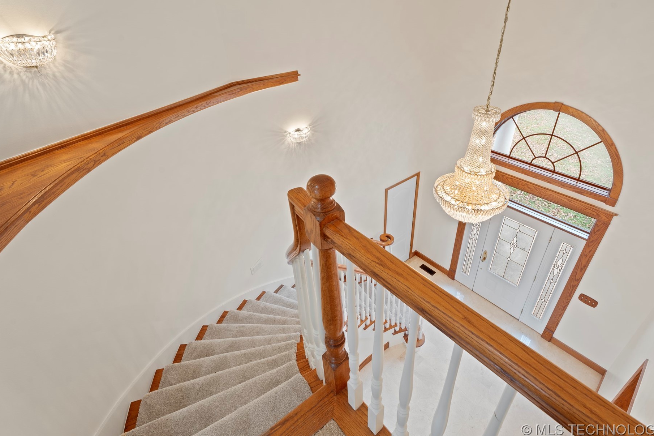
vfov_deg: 67.2
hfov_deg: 89.7
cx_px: 363
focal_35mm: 18
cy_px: 199
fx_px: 327
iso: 250
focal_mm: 16
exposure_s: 1/2
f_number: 9
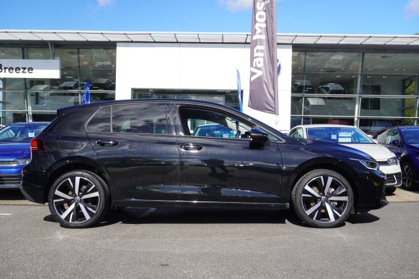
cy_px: 140
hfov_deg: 55.1
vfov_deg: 38.3
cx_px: 210
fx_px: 401
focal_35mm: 34
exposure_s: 1/100
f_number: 8
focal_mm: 23
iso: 100
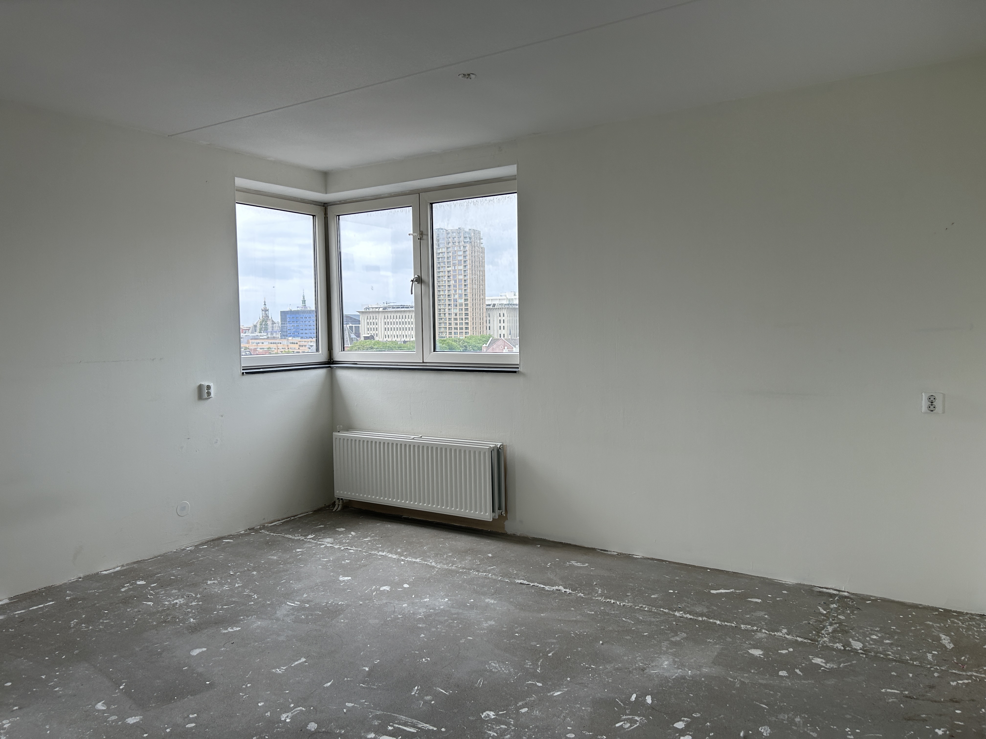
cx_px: 493
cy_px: 370
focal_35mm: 26
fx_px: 741
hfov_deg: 67.3
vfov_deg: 53.1
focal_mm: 5.7
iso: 50
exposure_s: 1/572
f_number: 1.5
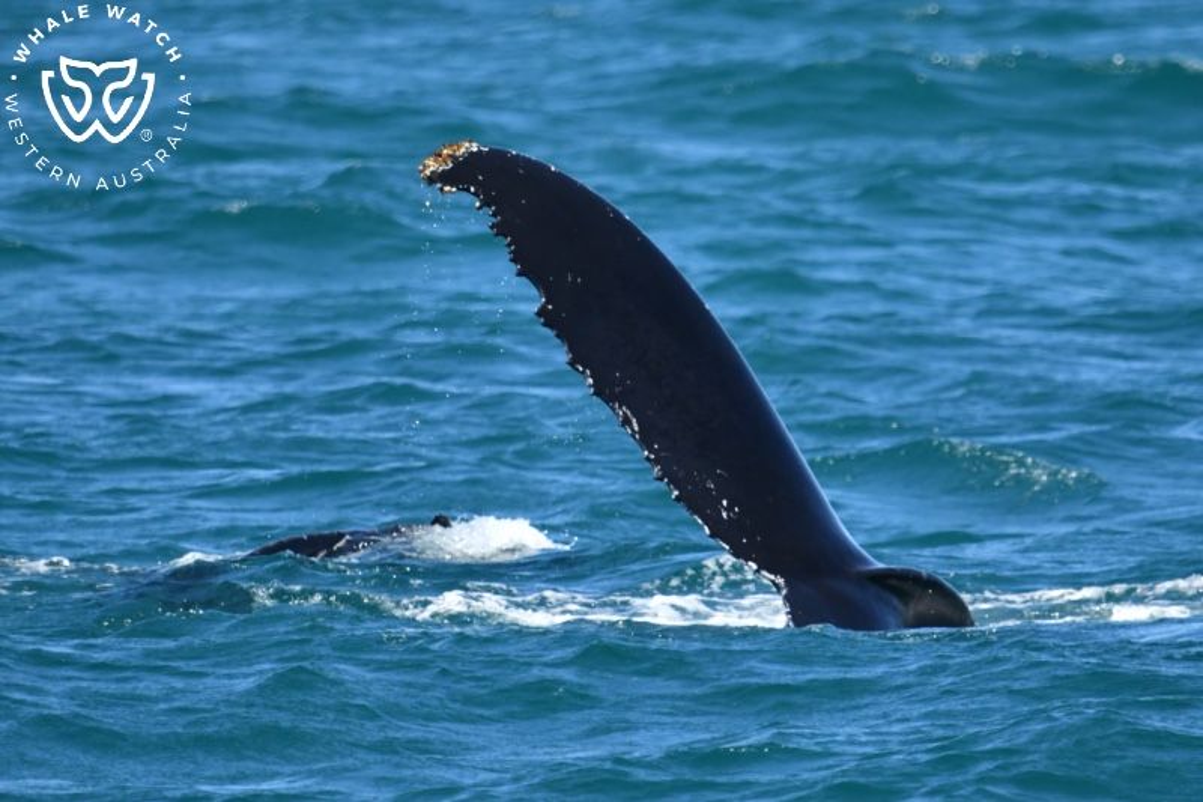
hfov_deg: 3.4
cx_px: 602
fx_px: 20045
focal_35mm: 600
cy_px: 401
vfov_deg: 2.3
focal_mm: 600
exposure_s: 1/8000
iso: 2000
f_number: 6.3
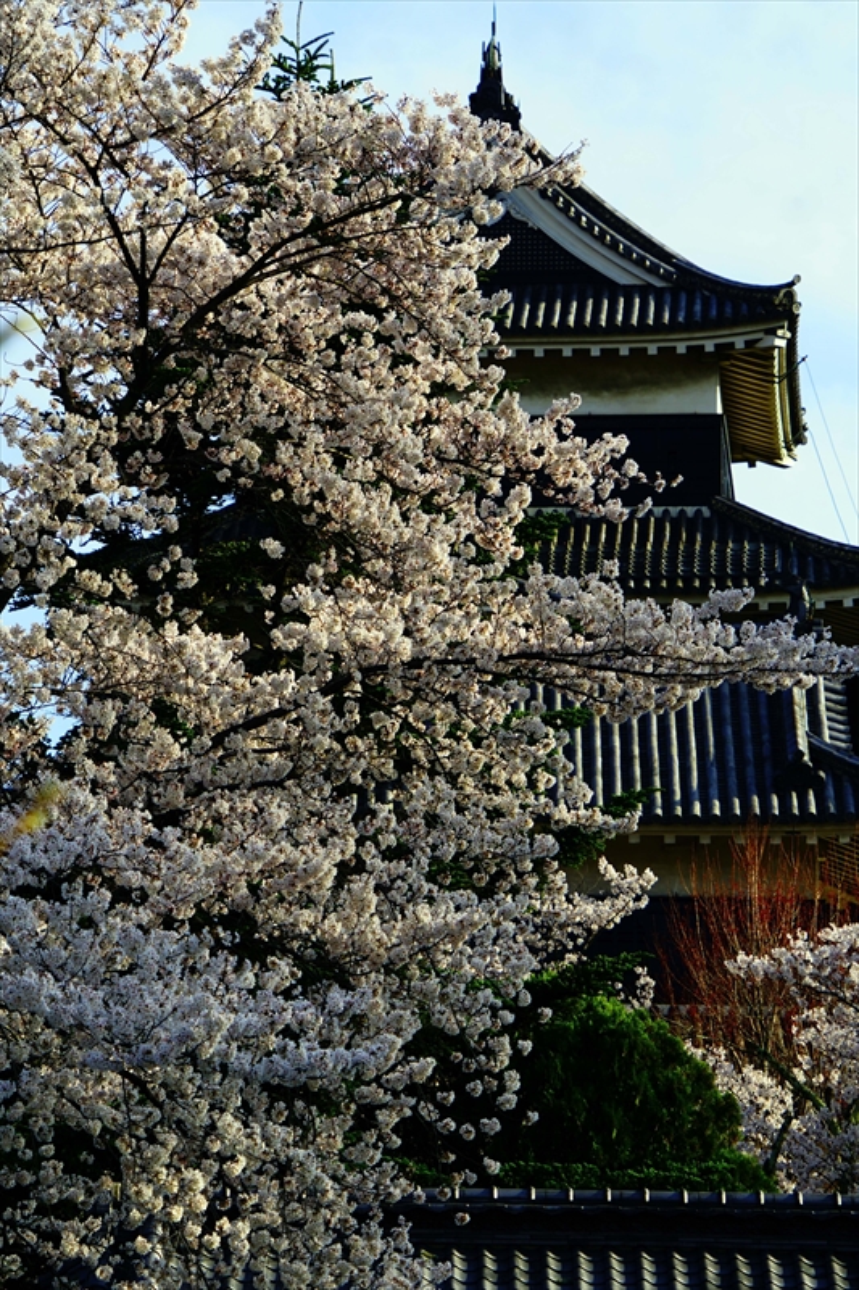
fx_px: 5424
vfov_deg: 13.6
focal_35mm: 152
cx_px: 430
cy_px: 645
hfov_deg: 9.1
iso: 100
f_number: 7.1
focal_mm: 101
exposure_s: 1/250
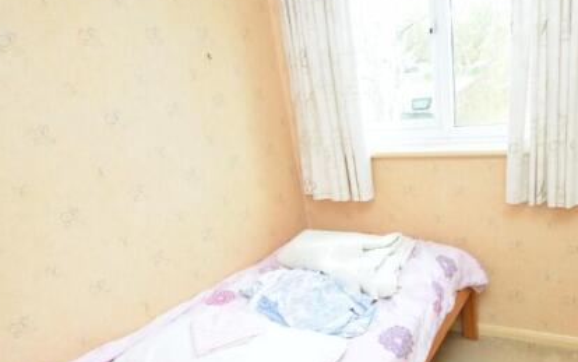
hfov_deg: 63.6
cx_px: 367
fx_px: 457
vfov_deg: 42.1
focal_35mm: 29
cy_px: 262
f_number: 4.5
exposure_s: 1/80
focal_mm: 12
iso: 400
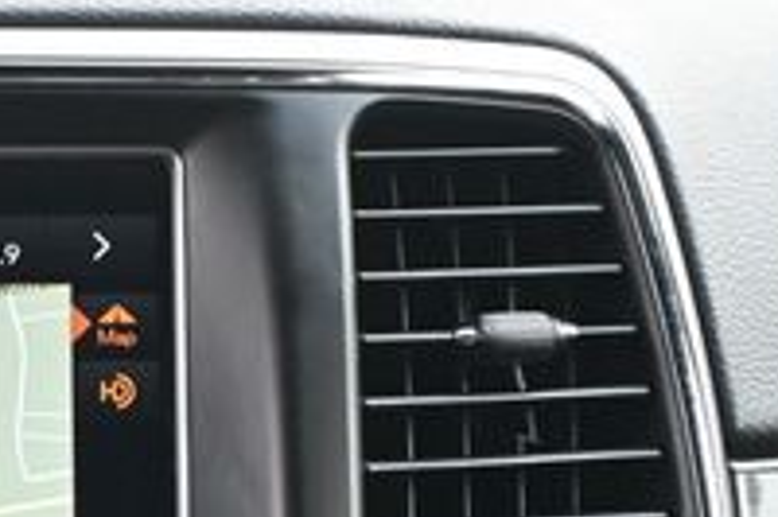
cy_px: 723
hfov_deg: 9.8
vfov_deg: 6.6
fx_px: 4461
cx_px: -226
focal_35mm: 207
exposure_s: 1/125
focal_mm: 43
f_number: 6
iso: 1600
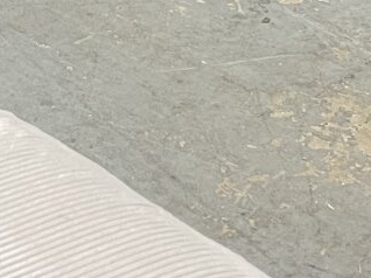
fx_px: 1617
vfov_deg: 9.2
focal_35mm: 151
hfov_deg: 13.0
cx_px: 24
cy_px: -270
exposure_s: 1/60
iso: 125
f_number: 1.6
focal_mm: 5.1
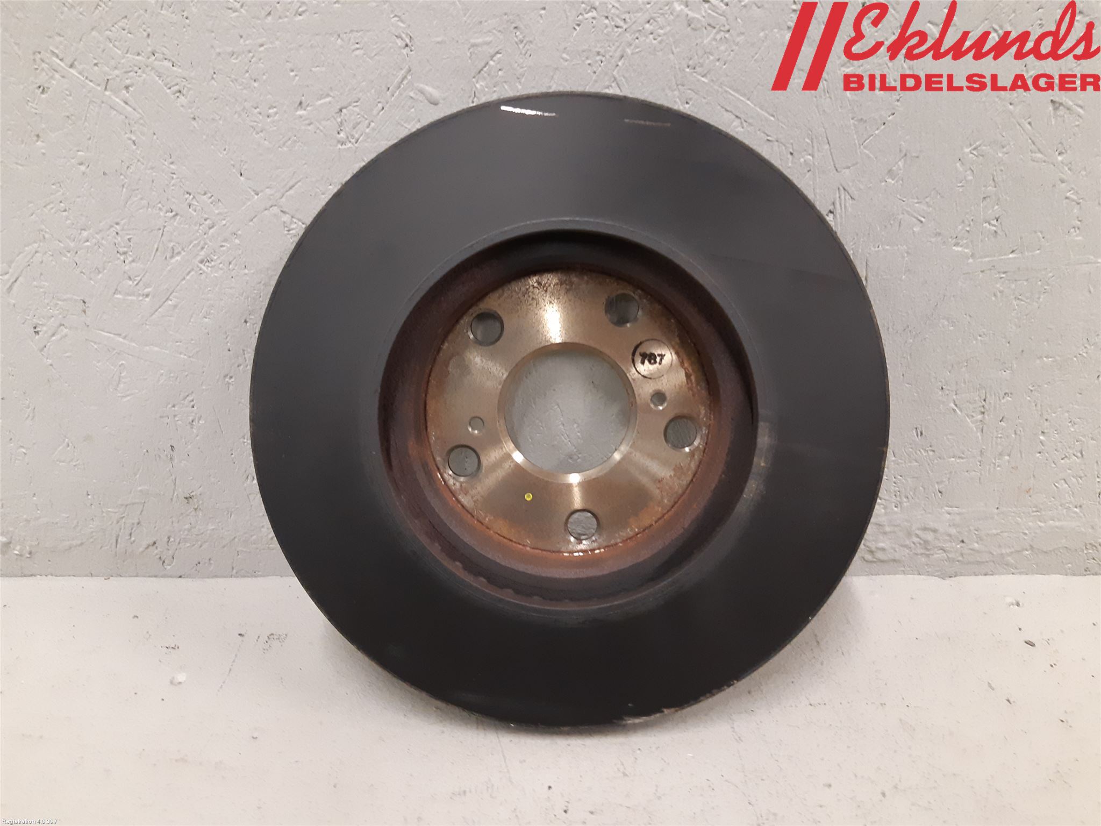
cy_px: 413
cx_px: 550
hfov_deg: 67.3
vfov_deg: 53.1
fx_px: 827
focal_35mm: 26
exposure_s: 1/50
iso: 250
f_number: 1.7
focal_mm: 3.93
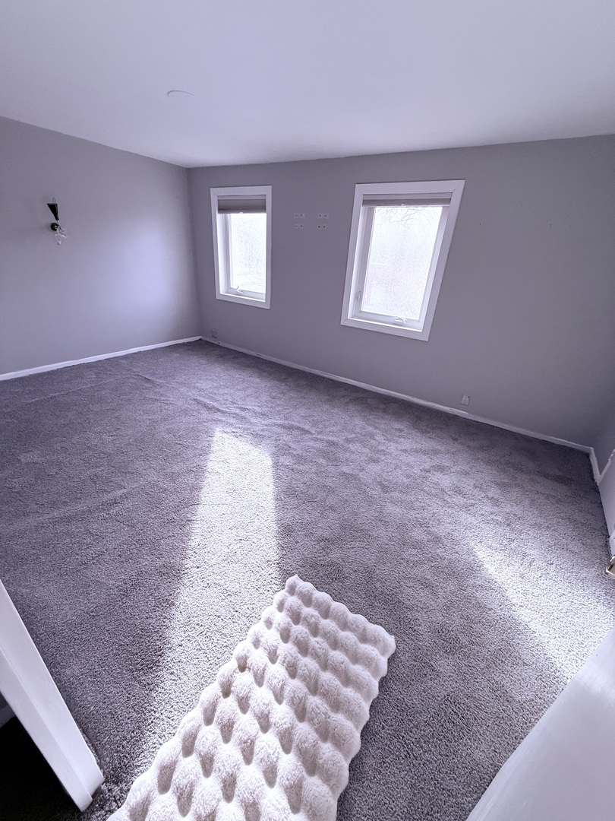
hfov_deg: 85.7
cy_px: 410
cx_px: 308
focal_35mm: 14
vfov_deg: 102.1
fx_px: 332
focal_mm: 2.22
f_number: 2.2
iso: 125
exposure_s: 1/99
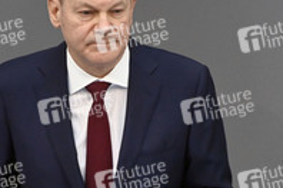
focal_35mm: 1141
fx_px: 8948
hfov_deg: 1.8
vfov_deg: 1.2
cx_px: 94
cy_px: 144
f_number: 5.6
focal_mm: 500
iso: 6400
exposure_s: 1/400
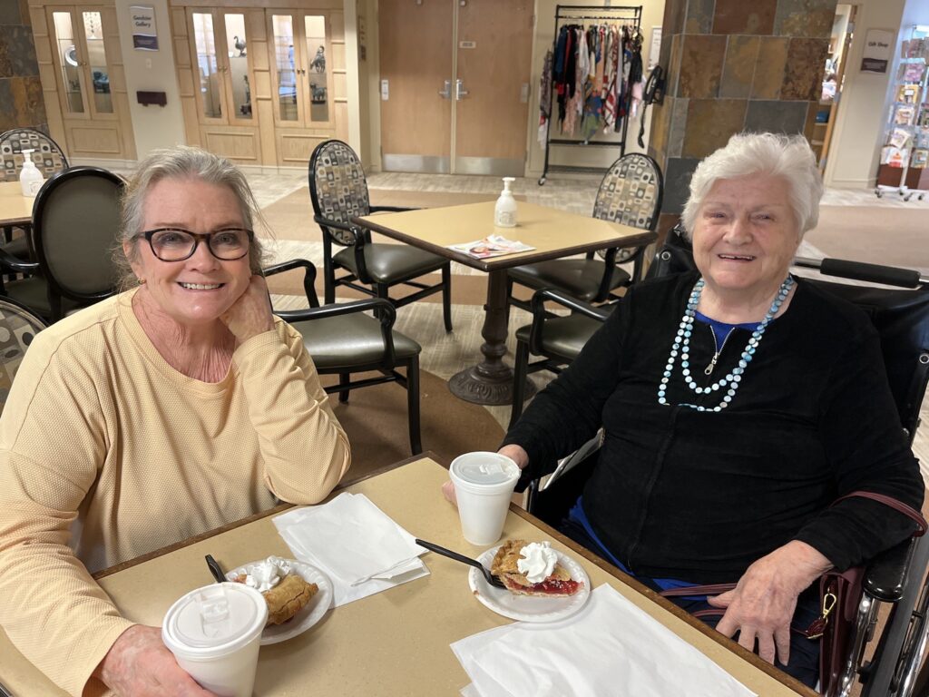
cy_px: 348
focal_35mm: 26
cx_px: 464
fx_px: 698
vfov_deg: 53.1
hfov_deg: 67.3
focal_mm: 5.1
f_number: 1.6
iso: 320
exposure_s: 1/60
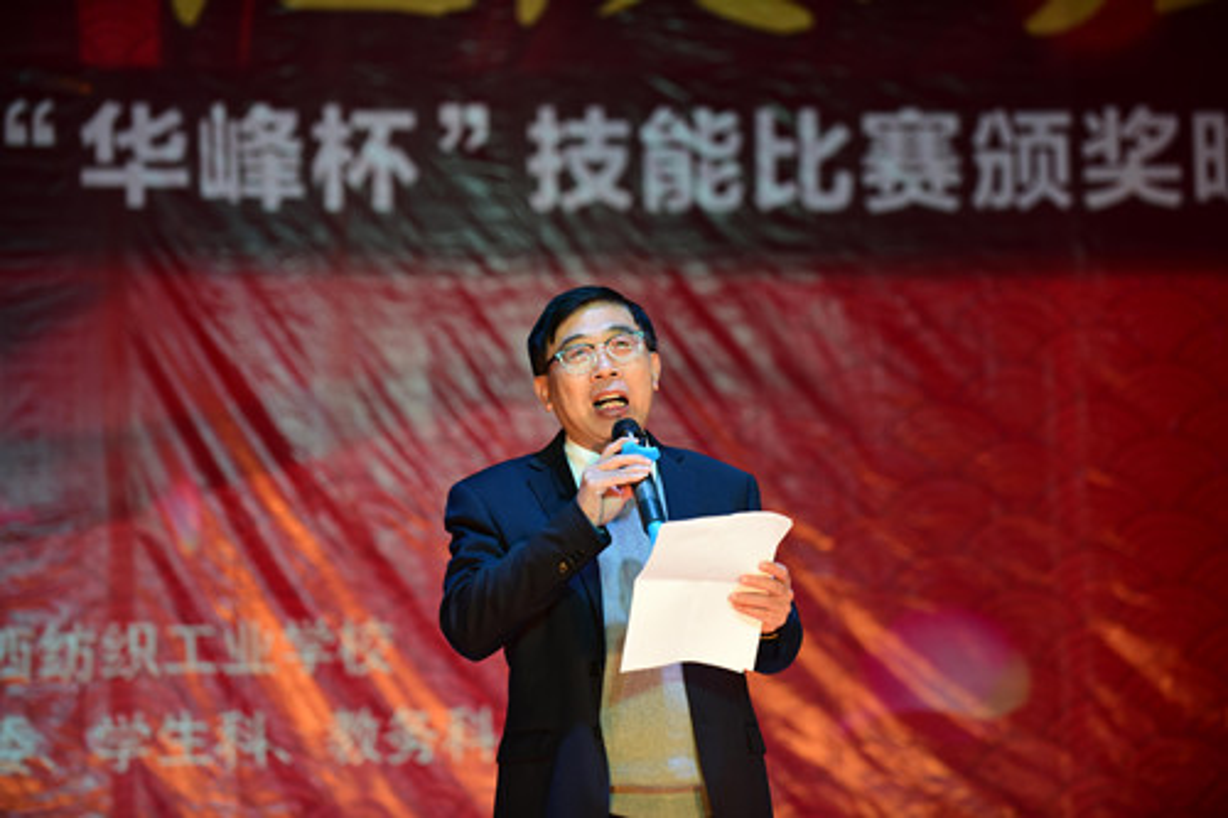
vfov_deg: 9.8
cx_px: 614
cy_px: 409
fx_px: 4774
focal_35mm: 140
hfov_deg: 14.7
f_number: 3.2
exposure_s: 1/100
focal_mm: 140
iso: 800
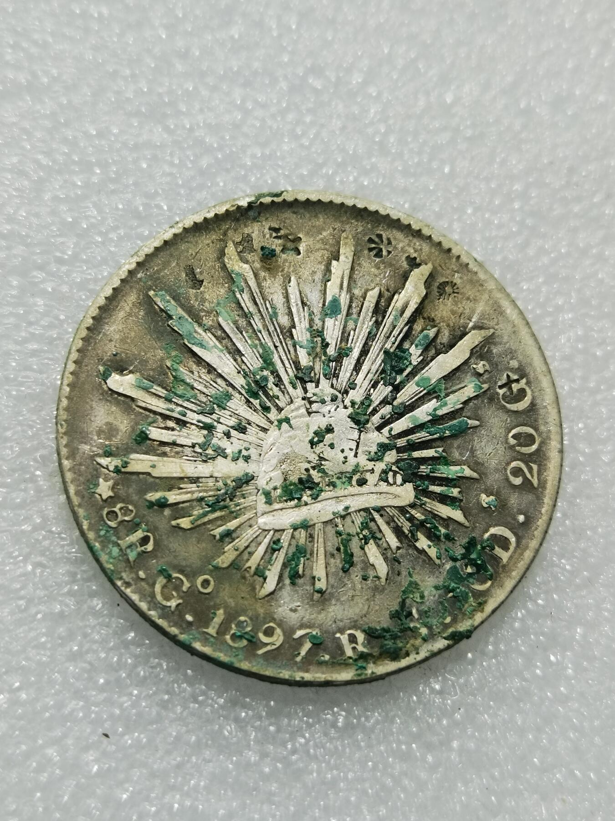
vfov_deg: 33.2
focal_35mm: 58
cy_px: 410
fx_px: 1374
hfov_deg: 25.2
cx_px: 308
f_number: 1.9
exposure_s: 1/100
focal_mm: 6.67
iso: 64
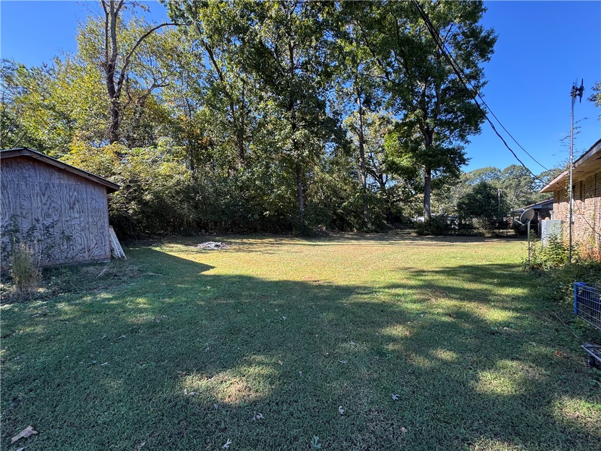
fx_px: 243
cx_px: 300
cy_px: 226
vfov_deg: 85.7
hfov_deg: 102.1
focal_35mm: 14
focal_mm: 2.22
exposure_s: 1/244
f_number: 2.2
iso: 40
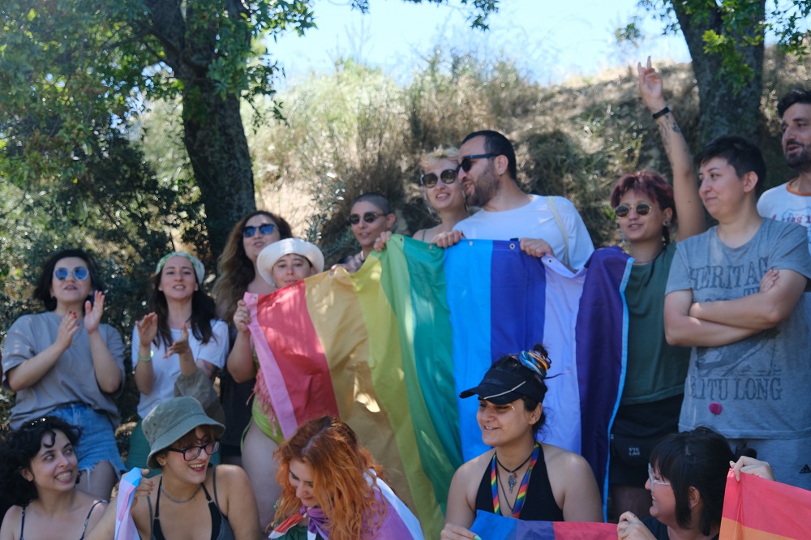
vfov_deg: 26.5
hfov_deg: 38.9
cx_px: 406
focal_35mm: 51
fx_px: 1148
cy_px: 270
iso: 500
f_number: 4
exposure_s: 1/500
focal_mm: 34.2
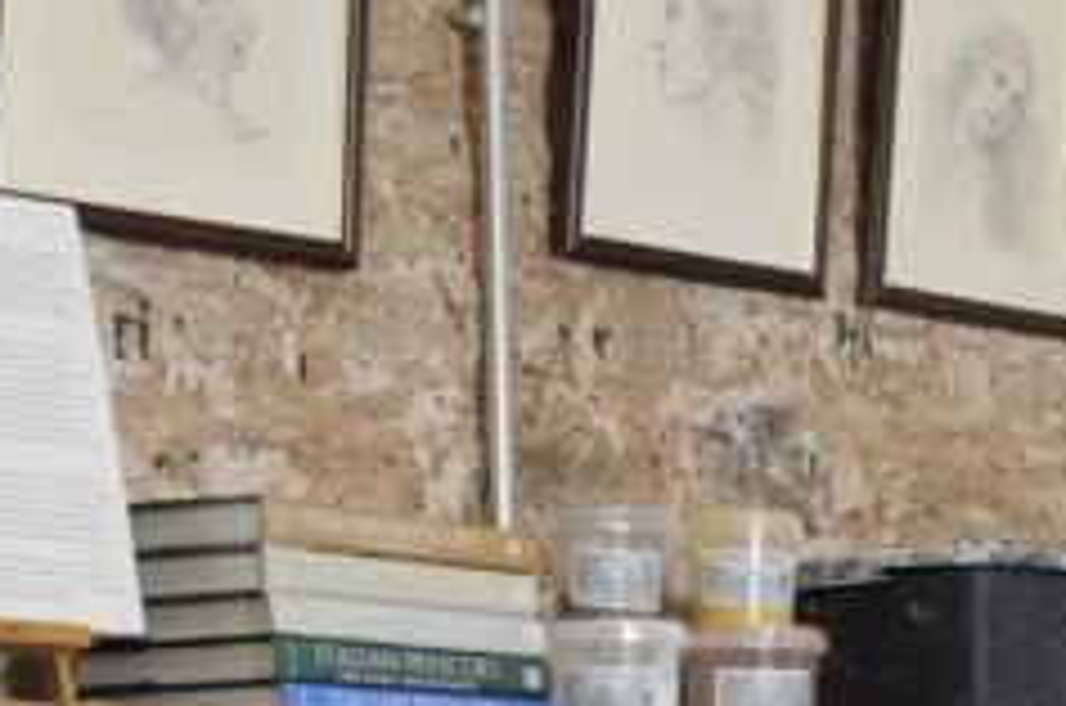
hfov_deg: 11.1
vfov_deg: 7.8
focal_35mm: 173
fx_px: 5112
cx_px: 1889
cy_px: 812
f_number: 5
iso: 400
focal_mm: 40
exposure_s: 1/160
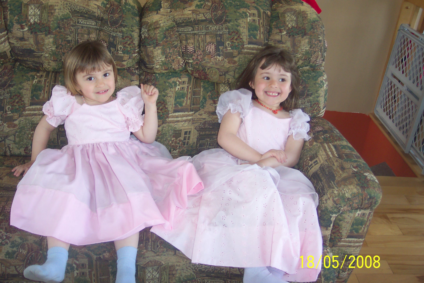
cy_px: 142
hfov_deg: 50.7
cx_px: 212
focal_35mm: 38
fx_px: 448
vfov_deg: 35.1
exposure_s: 1/30
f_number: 2.8
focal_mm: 8
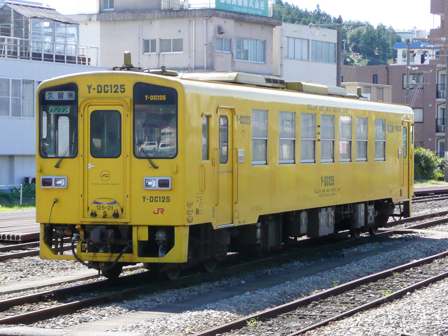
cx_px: 224
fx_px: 1489
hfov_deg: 17.1
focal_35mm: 115
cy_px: 168
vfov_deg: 12.9
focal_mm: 12.7
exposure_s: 1/160
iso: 100
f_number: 4.6
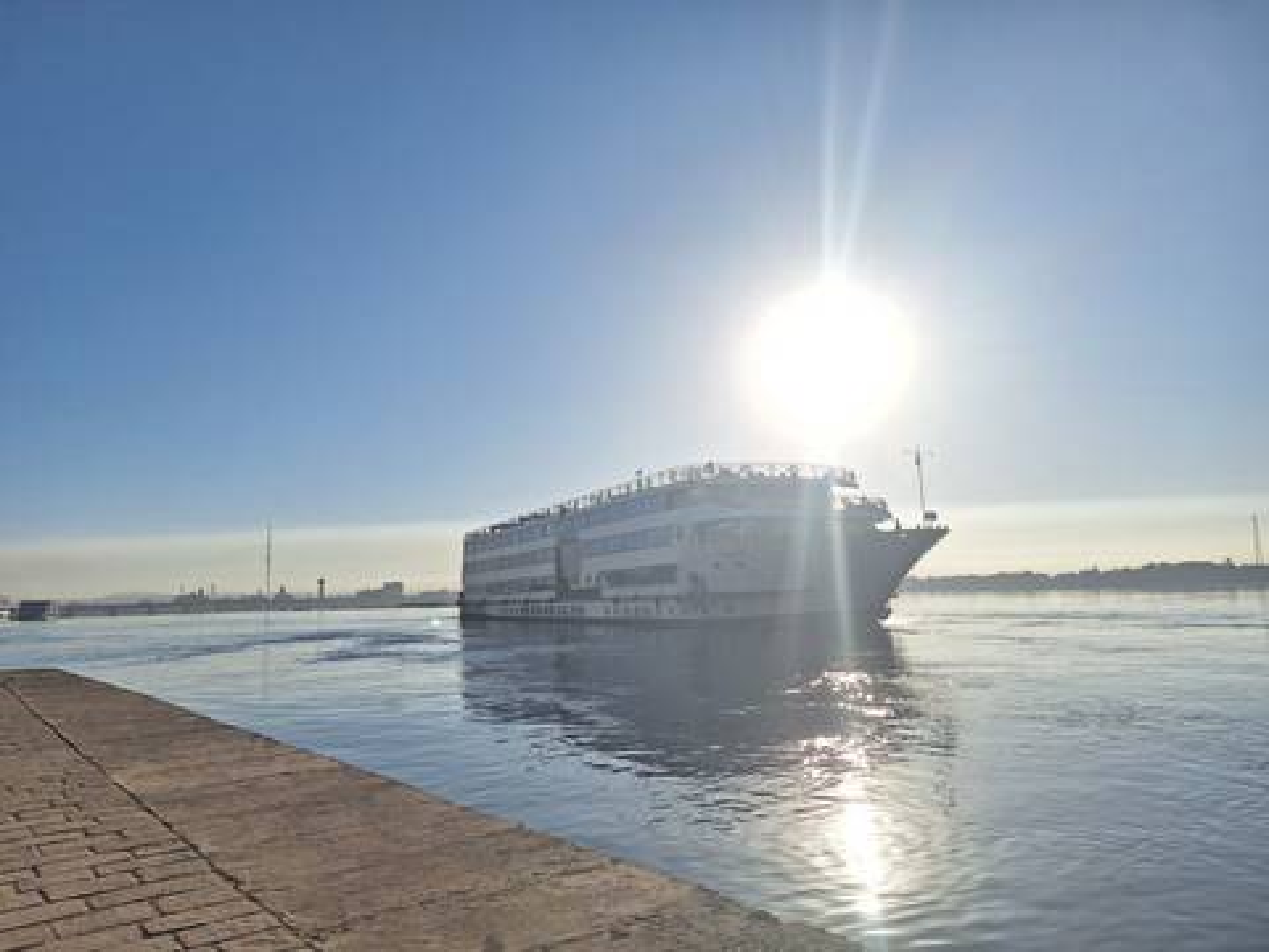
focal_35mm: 23
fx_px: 843
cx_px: 634
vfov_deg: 58.9
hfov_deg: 73.9
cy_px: 476
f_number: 1.8
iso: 40
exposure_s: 1/11236
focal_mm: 5.54
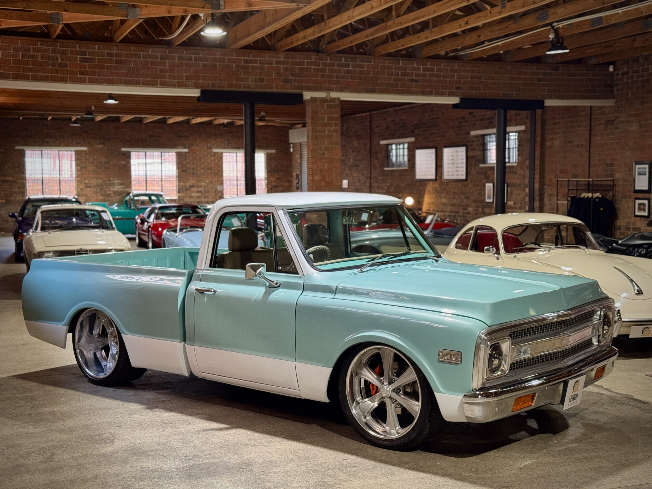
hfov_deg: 39.7
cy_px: 244
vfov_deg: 30.3
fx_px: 904
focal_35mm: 48
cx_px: 326
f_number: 1.78
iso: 250
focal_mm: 6.76
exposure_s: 1/50
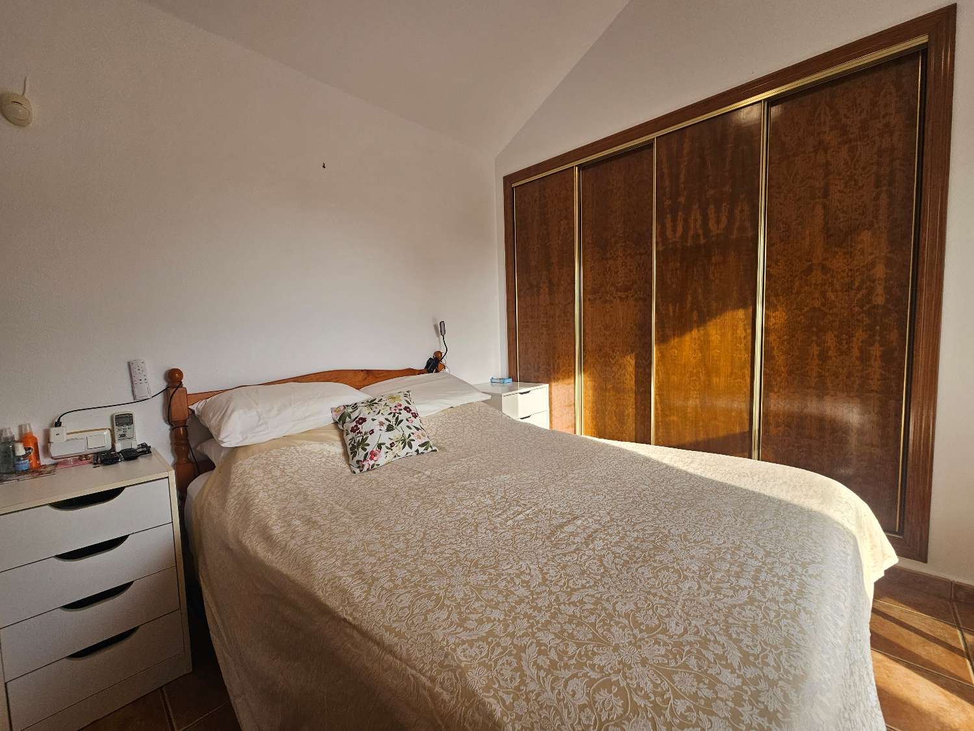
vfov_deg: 89.9
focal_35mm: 13
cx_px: 487
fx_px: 366
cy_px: 366
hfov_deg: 106.2
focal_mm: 2.2
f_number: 2.2
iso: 50
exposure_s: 1/174
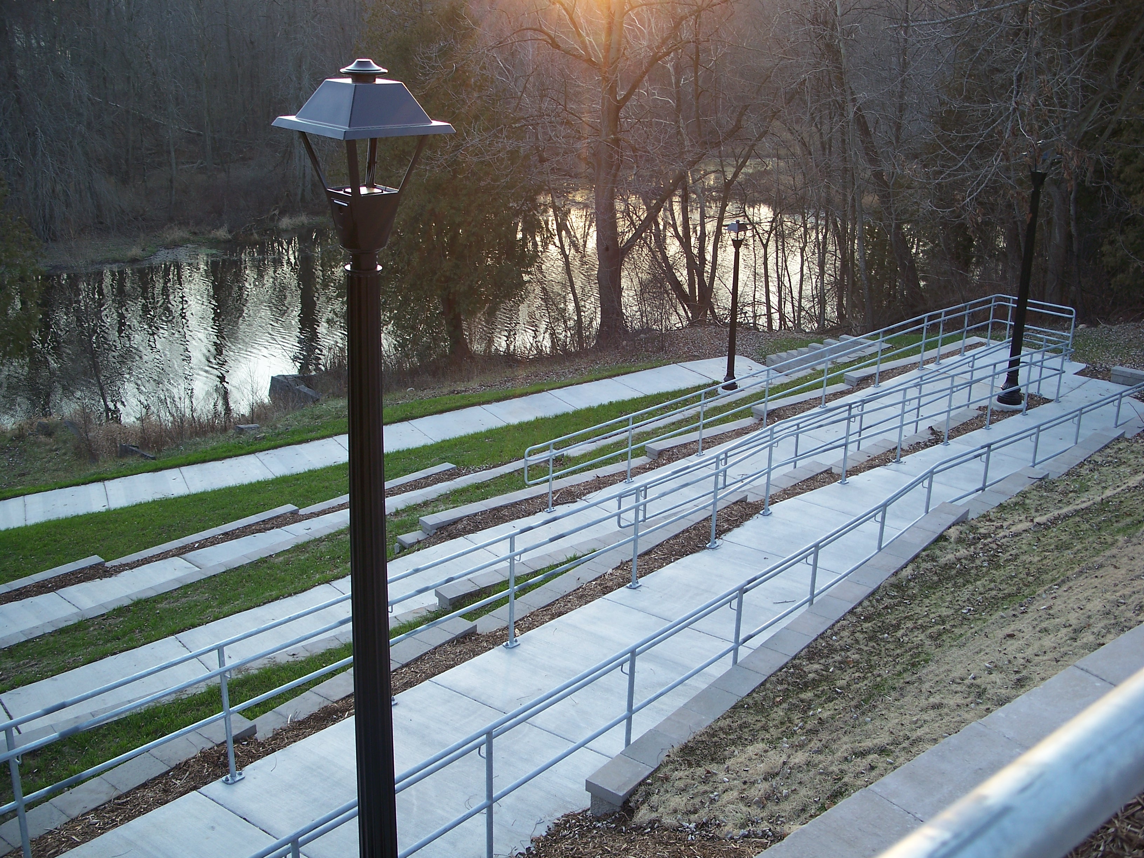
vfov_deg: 38.7
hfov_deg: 50.1
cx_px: 572
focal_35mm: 37
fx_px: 1223
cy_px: 429
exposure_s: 1/60
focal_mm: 7.8
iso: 64
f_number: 2.8
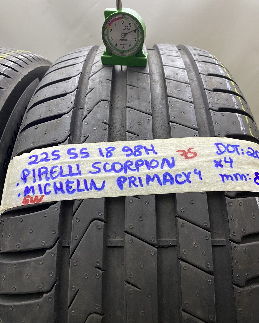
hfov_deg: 51.5
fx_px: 268
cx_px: 131
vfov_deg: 62.2
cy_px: 170
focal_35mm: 28
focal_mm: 4.25
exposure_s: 1/50
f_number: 1.8
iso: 125
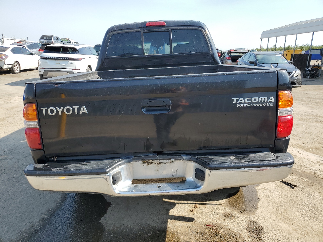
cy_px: 121
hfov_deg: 67.3
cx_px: 162
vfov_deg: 53.1
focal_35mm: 26
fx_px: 243
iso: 50
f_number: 1.5
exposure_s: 1/1667
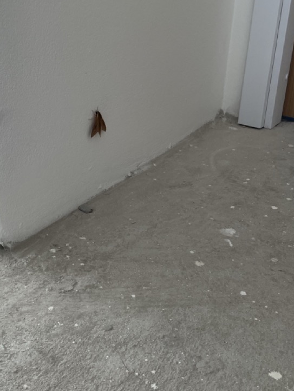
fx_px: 520
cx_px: 74
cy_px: 178
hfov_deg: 31.0
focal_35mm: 46
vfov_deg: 41.2
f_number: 1.6
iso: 32
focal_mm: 4.2
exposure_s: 1/216
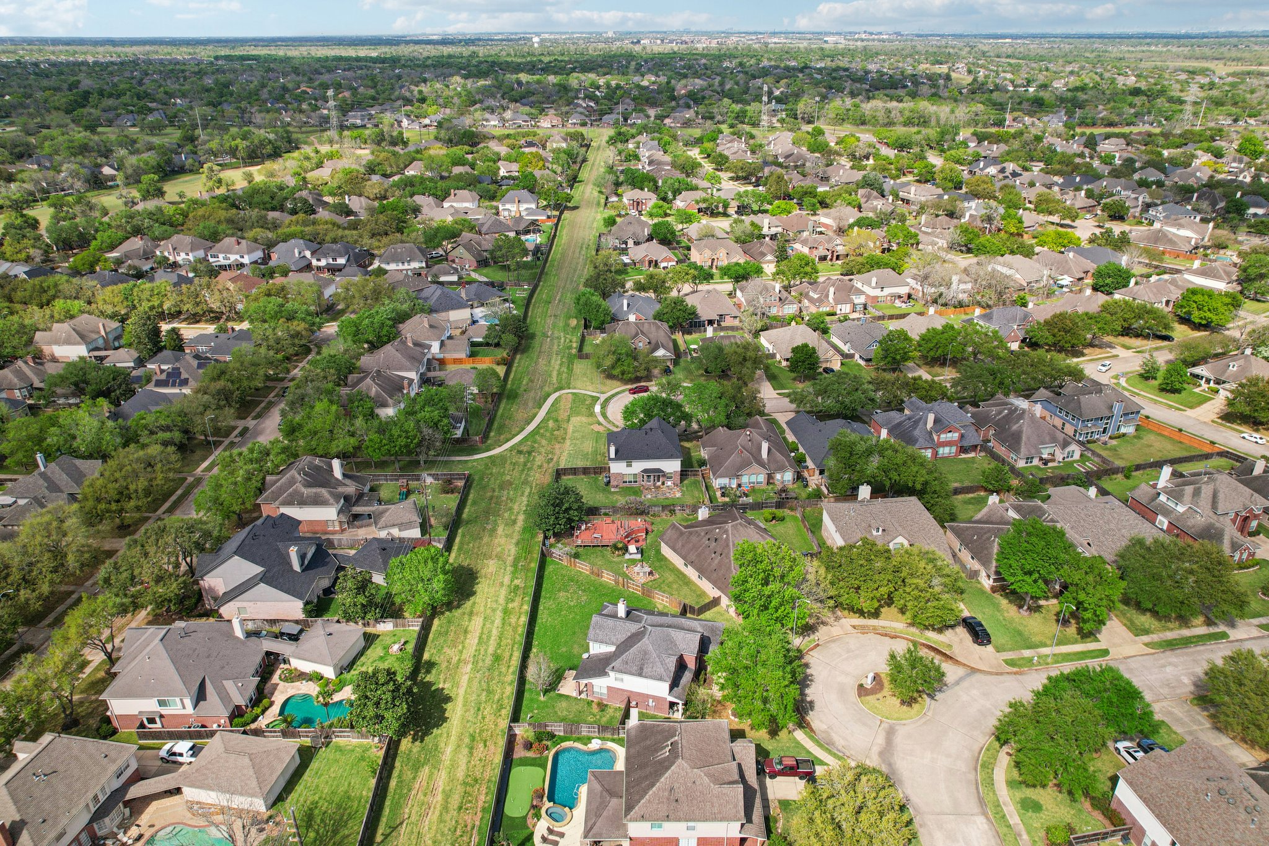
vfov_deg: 57.2
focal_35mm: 22
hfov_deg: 78.6
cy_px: 423
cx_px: 634
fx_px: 775
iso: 120
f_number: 2.8
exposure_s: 1/120
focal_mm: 8.4
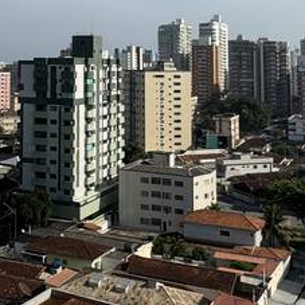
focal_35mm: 59
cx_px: 54
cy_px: 16
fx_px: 588
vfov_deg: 27.7
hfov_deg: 28.4
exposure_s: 1/2494
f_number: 2.2
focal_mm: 2.22
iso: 50
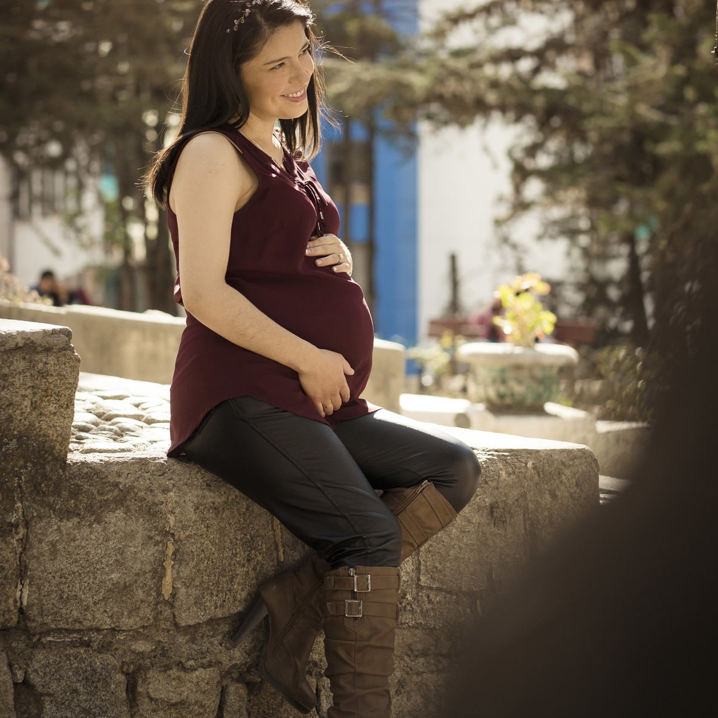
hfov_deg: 16.1
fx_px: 2534
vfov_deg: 16.1
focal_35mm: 108
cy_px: 261
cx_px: 358
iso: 320
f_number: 2.8
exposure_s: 1/1000
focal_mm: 56
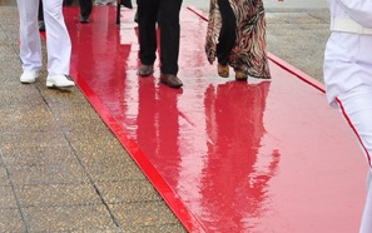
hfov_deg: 17.8
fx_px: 1167
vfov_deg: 11.4
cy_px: 100
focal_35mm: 115
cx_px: 333
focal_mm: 28
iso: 400
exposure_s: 1/125
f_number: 6.3
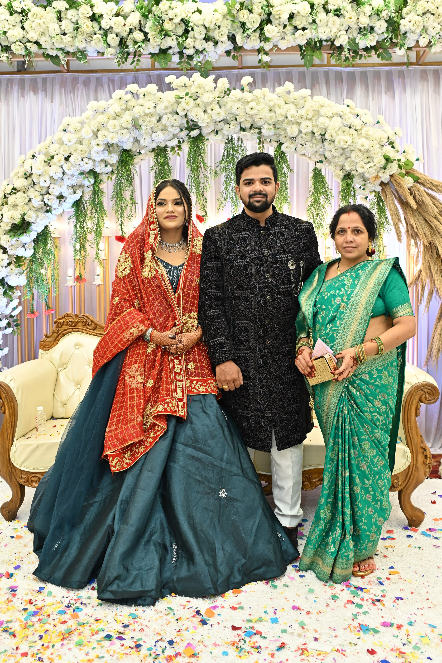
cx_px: 221
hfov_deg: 38.9
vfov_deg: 55.8
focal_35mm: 34
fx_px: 626
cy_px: 332
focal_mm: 34
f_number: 5.6
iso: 800
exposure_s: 1/160
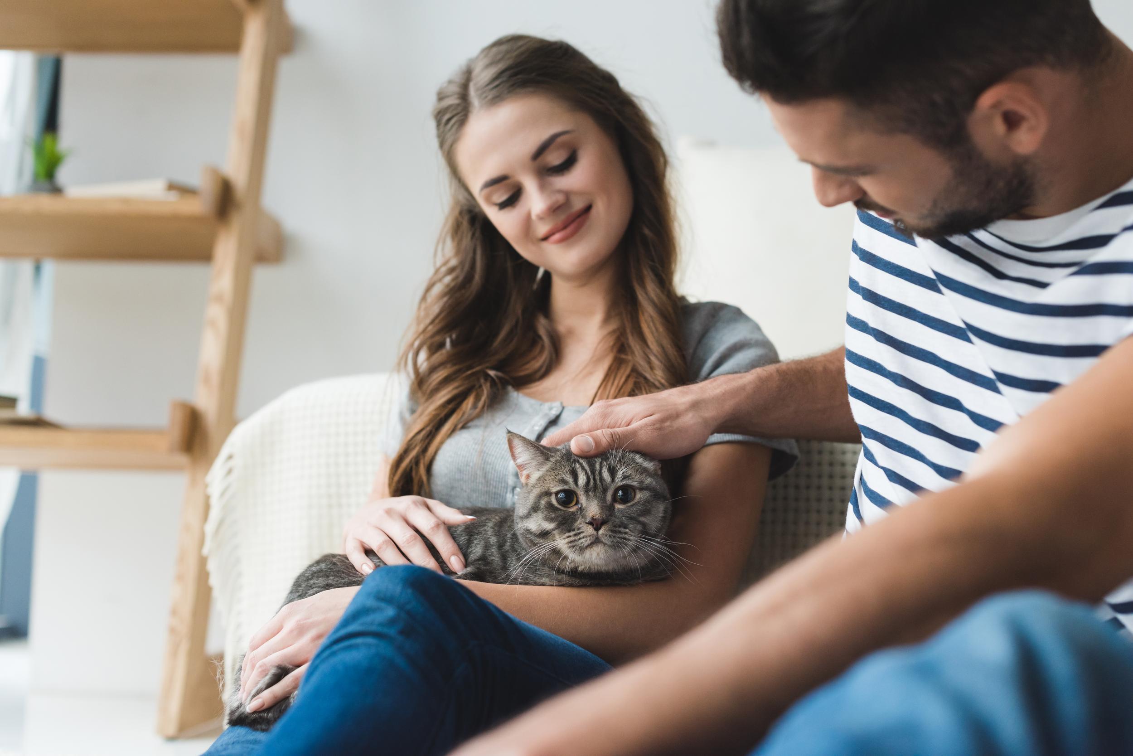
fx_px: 1574
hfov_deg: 39.6
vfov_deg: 27.0
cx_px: 566
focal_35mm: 50
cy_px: 378
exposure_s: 1/200
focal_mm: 50
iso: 500
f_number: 3.2
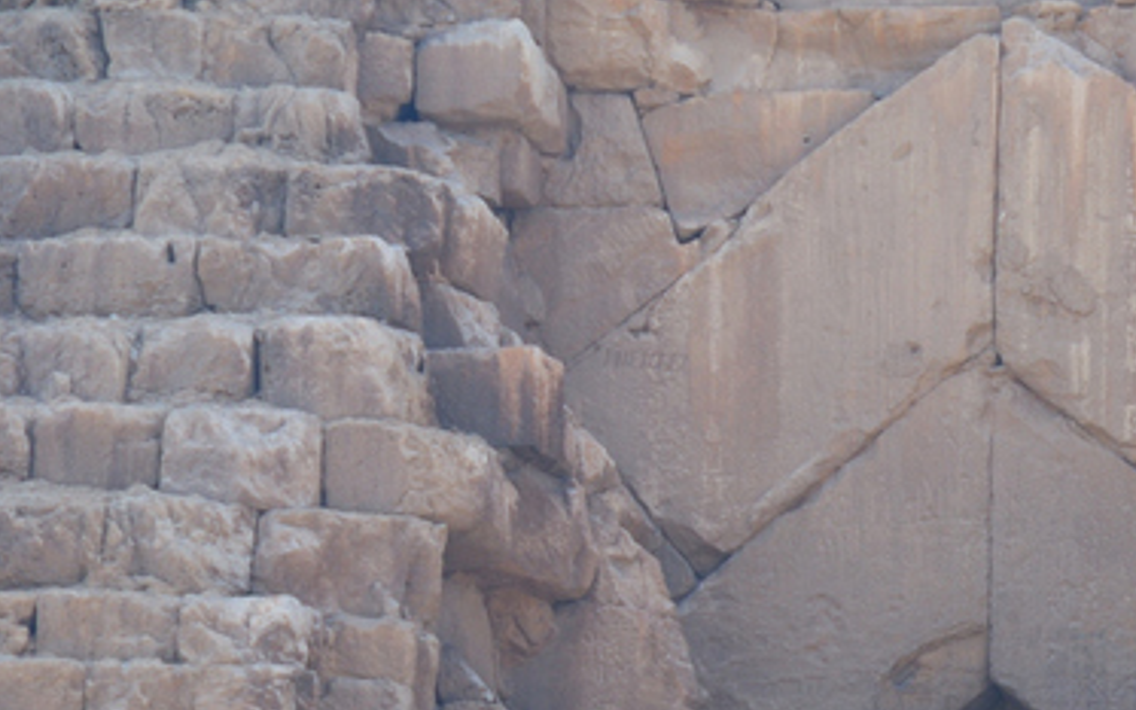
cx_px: 1029
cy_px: 552
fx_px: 11546
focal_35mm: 373
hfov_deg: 5.6
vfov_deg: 3.5
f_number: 7.1
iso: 100
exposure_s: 1/200
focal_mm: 130
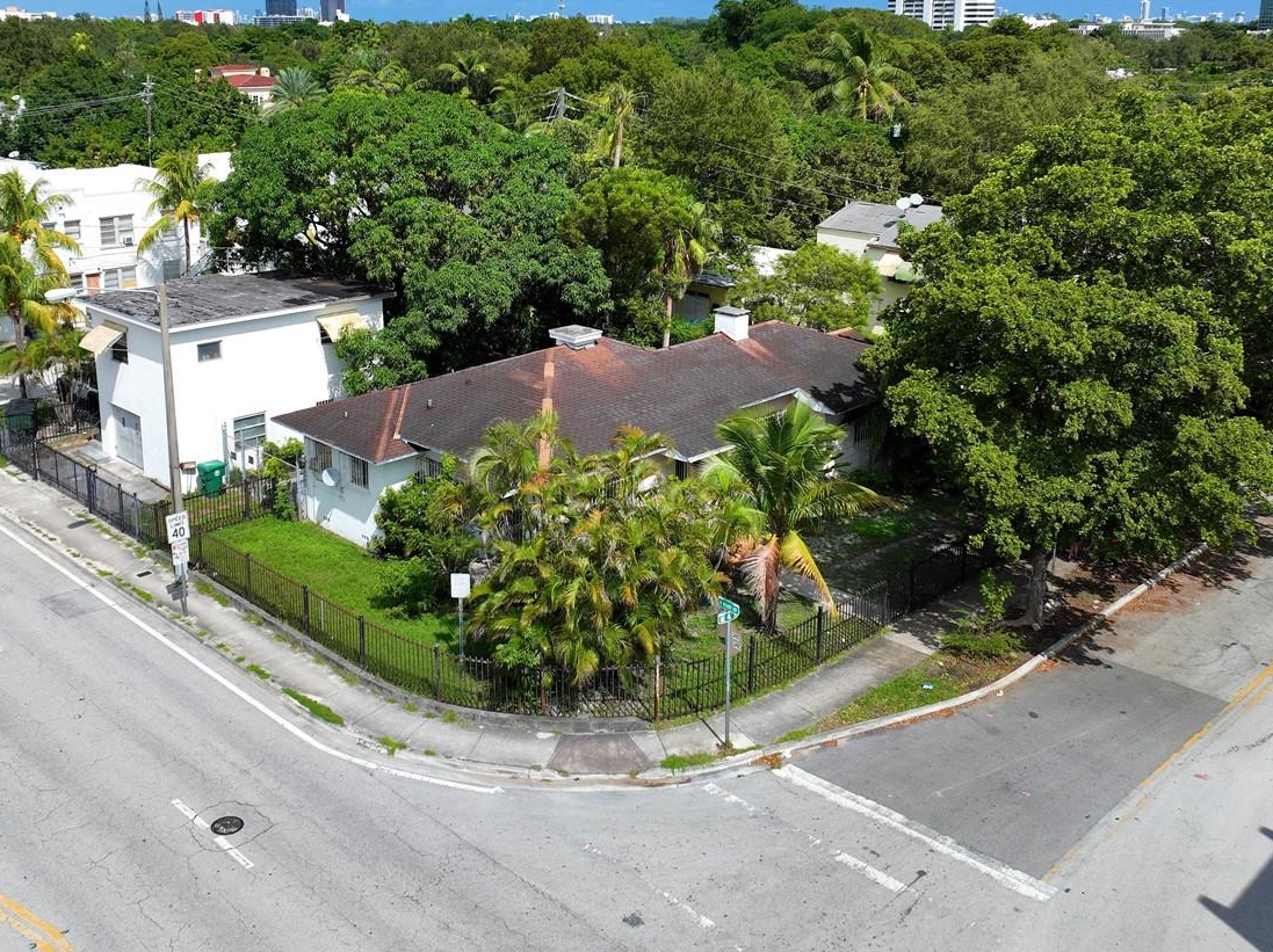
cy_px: 296
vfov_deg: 40.0
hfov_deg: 52.5
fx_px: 1286
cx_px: 542
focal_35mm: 35
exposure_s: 1/2500
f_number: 2.8
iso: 100
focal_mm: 12.29
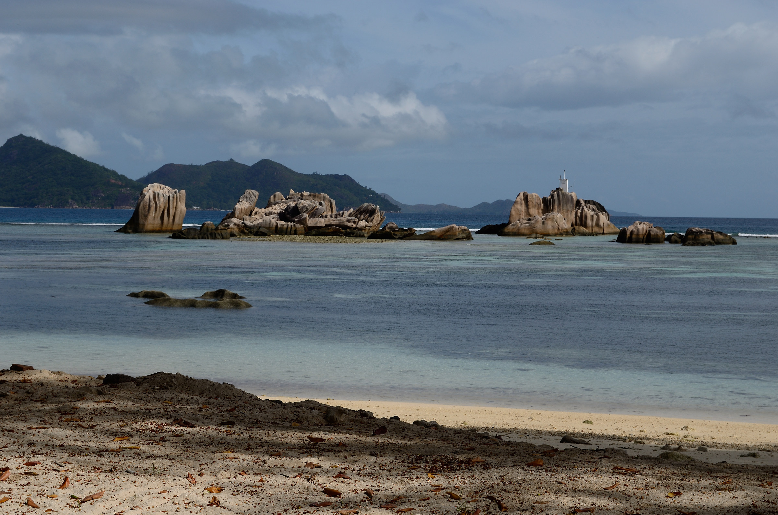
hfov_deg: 28.1
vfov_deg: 18.8
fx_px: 1553
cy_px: 258
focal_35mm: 72
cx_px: 389
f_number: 11
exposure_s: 1/320
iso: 100
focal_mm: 48
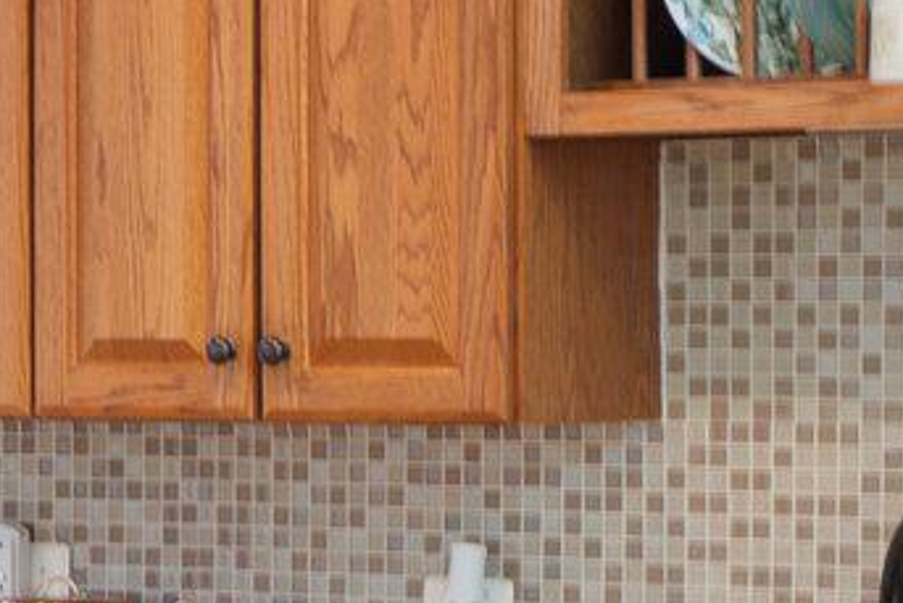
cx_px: -308
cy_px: 402
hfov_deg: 9.6
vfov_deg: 6.6
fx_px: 5244
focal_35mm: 209
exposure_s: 1/5
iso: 500
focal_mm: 35
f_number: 8
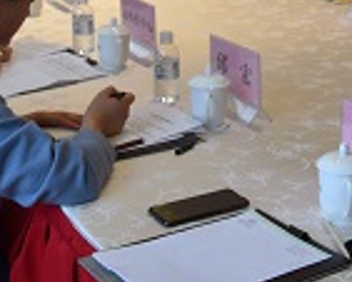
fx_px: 1001
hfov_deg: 19.8
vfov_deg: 14.4
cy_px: -197
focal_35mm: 96
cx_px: 255
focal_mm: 24
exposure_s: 1/60
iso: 400
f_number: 4
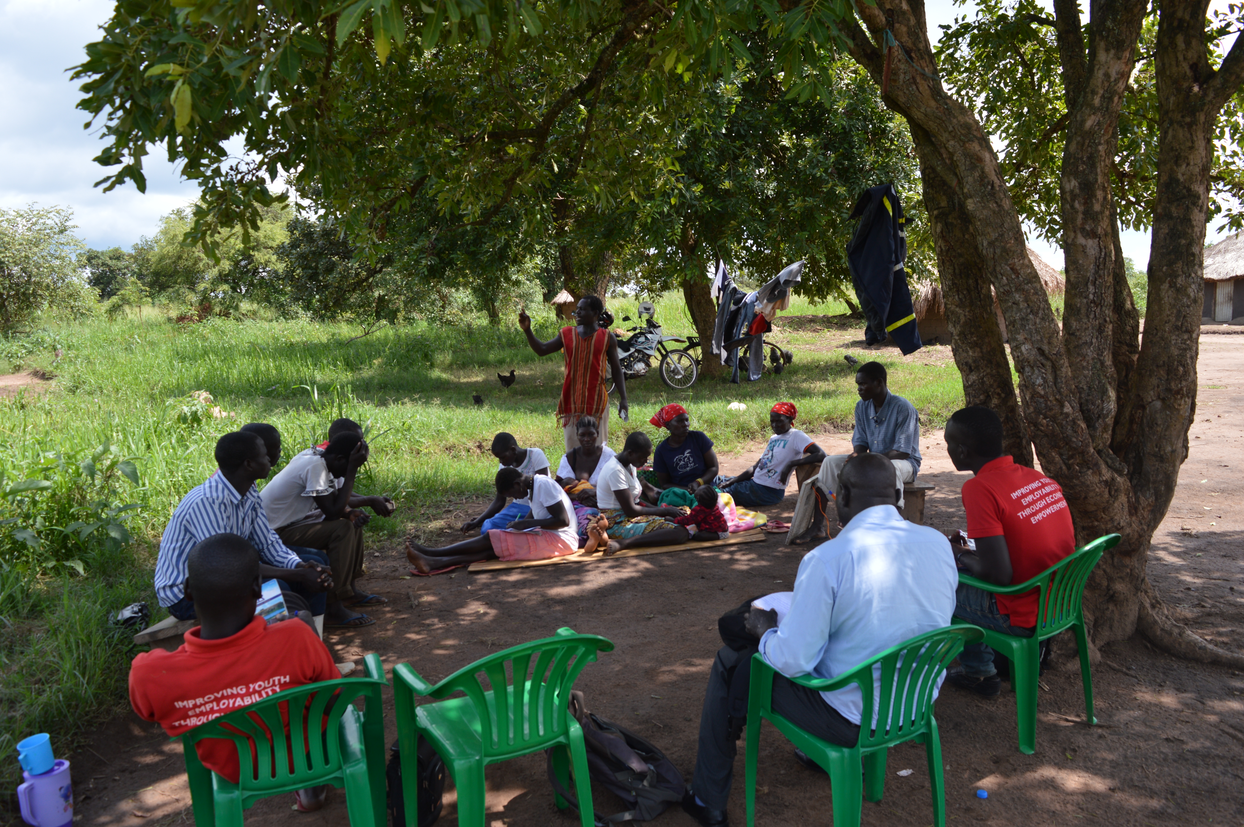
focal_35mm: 27
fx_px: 932
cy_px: 414
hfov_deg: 67.4
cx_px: 622
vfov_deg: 47.8
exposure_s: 1/160
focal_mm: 18
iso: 100
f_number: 6.3
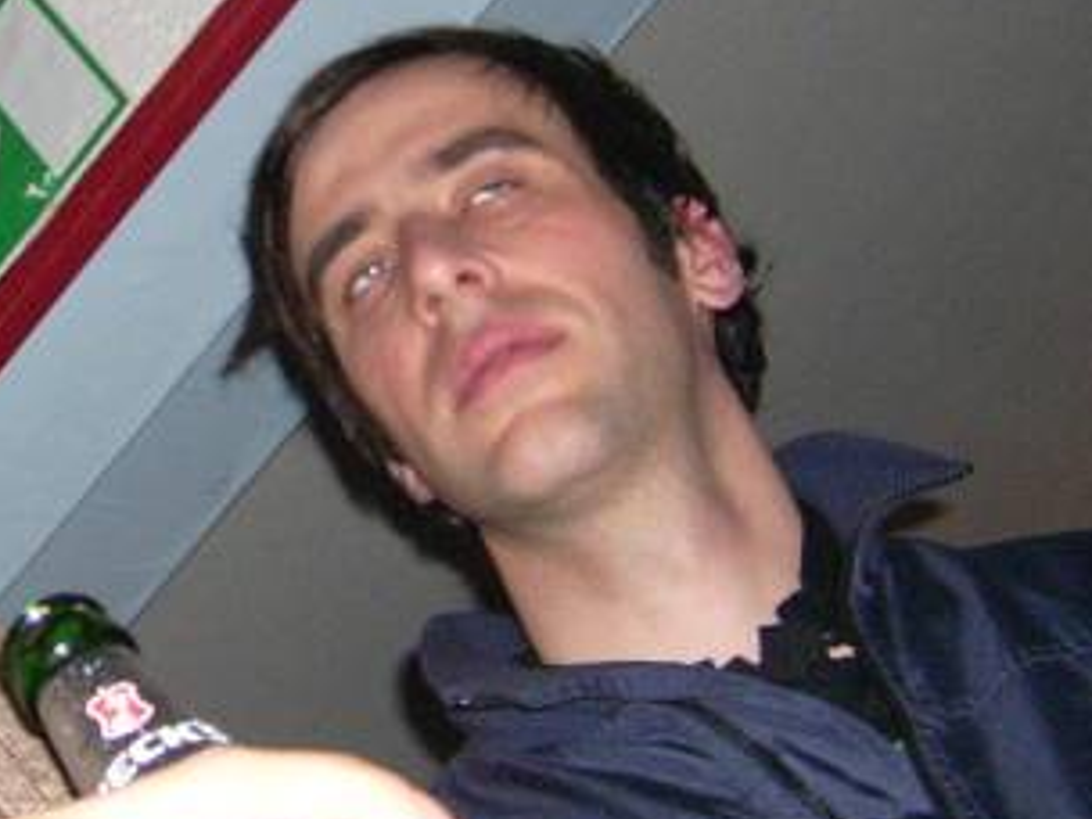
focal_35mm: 92
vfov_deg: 16.0
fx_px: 2902
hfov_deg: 21.1
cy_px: 284
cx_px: 255
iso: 100
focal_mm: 5.95
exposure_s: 1/60
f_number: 2.8
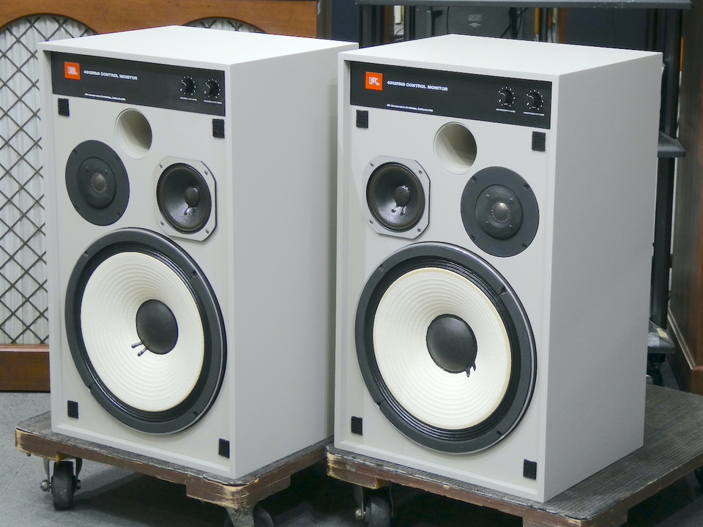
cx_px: 352
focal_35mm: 84
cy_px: 264
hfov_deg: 23.3
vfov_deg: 17.6
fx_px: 1706
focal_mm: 15
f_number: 4.8
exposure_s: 1/6
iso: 200
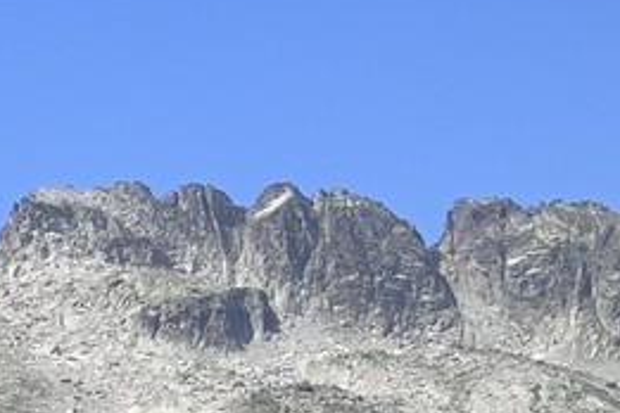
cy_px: 1041
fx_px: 3169
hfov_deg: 9.5
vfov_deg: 7.0
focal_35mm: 184
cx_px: -1048
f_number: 11
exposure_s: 1/250
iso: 200
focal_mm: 30
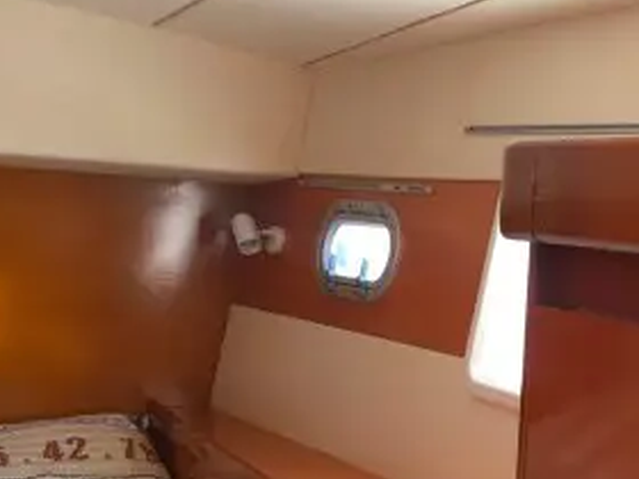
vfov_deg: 17.4
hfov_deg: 22.4
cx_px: 676
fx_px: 1532
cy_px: 468
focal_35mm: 83
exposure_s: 1/30
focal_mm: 4.15
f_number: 2.2
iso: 32
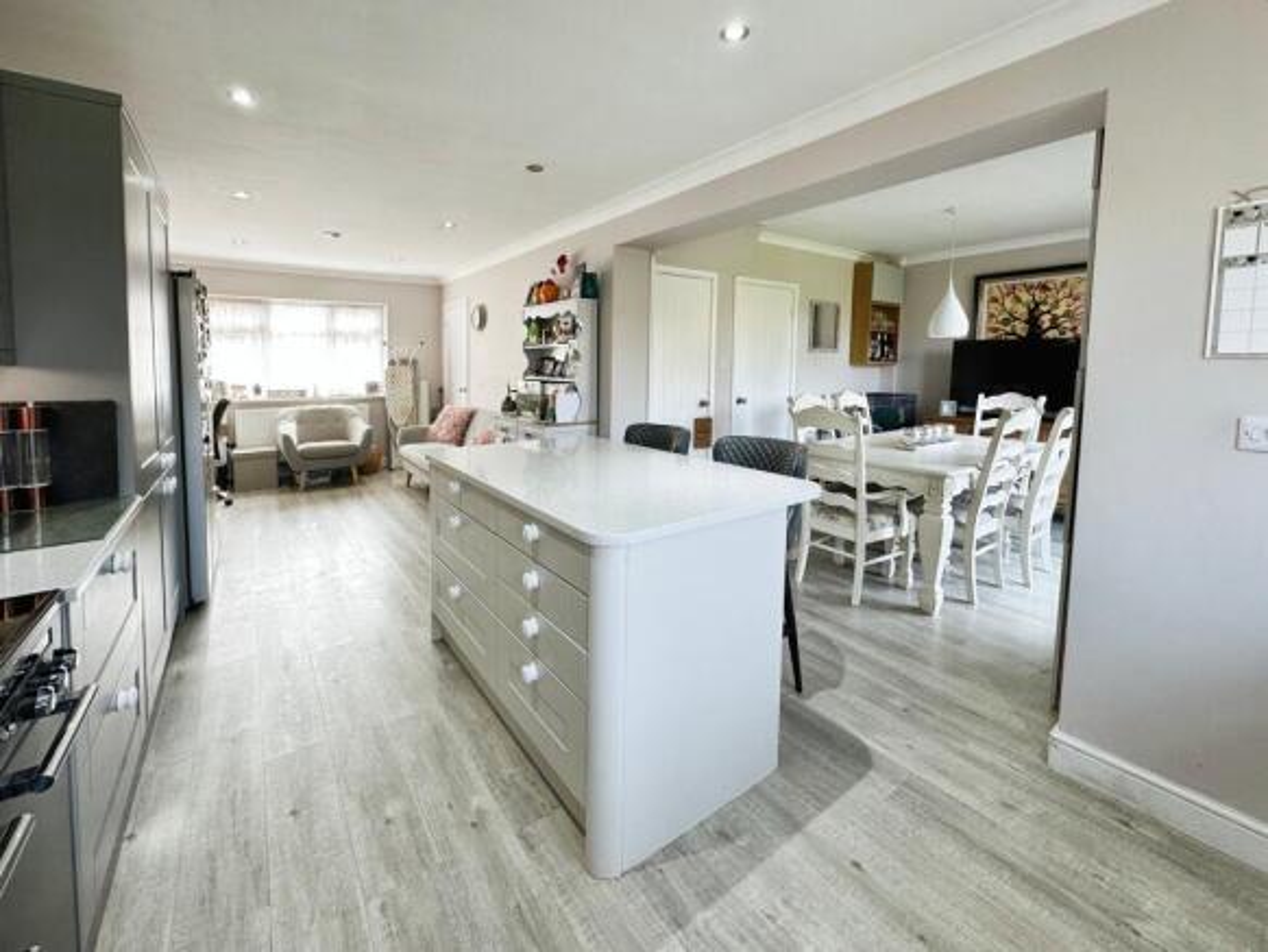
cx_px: 634
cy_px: 476
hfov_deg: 102.0
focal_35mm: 14
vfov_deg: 85.7
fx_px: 513
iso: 80
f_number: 2.2
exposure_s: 1/100
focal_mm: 2.22
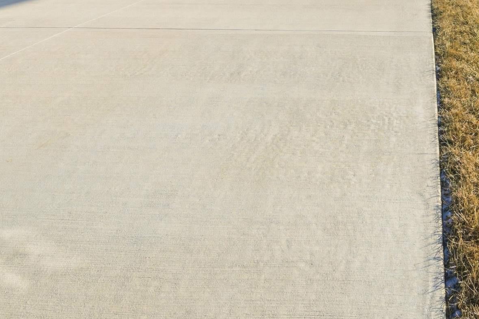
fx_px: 452
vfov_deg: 30.8
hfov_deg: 51.5
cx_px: 397
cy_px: -92
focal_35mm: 34
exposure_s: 1/640
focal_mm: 13
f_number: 7.1
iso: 100
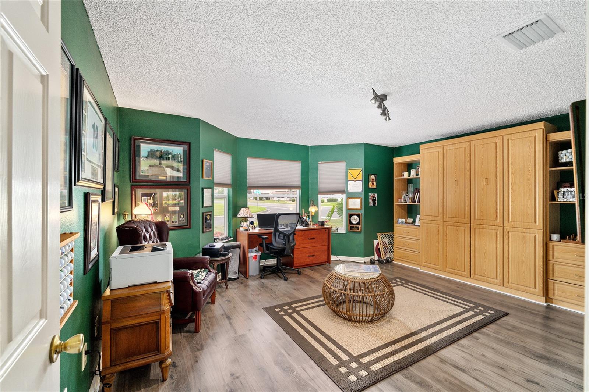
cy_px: 196
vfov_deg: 77.3
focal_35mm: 15
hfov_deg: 100.4
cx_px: 294
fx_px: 245
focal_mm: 15
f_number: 8
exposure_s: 1/10
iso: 500
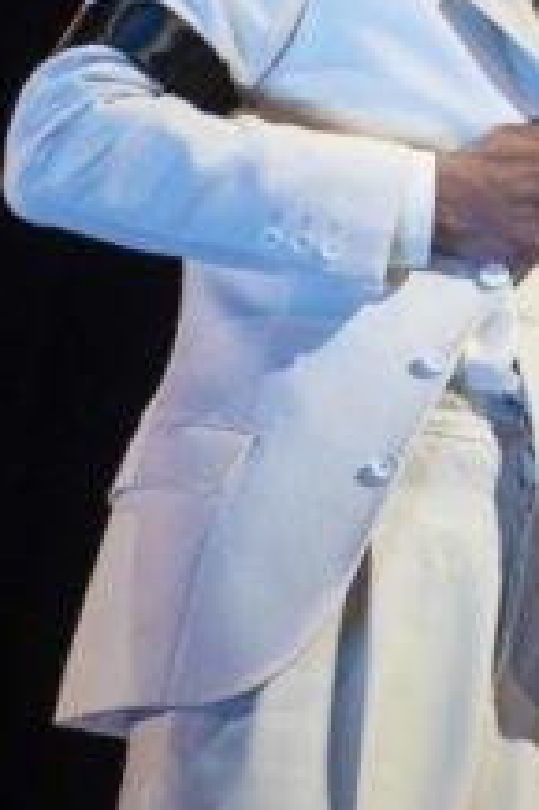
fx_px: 5421
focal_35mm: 241
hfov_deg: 5.6
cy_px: 87
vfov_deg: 8.5
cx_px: 1123
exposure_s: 1/100
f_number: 3.5
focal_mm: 70
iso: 1600
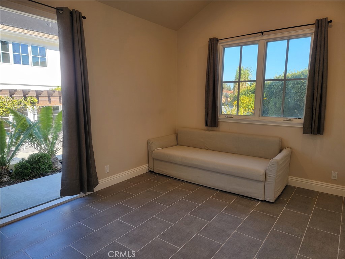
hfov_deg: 71.6
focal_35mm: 24
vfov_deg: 56.8
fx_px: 239
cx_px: 172
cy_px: 130
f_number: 1.8
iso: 25
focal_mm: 6.7
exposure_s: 1/119
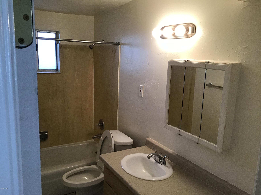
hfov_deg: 58.4
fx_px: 234
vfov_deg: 45.4
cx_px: 130
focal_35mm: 31
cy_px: 98
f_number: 2.4
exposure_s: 1/30
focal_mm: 3.3
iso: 40
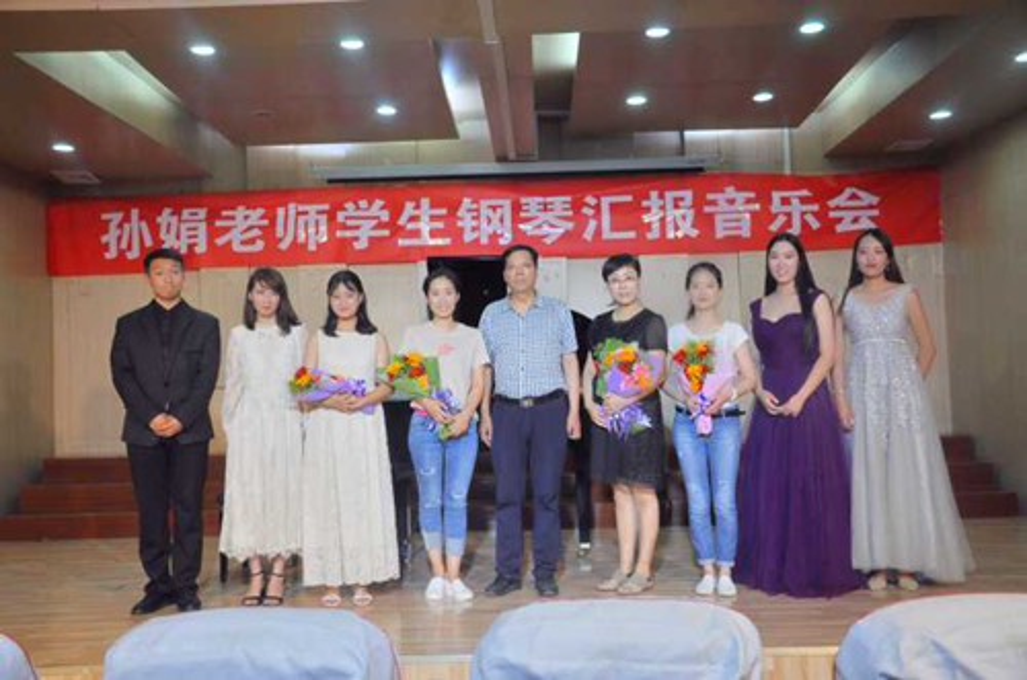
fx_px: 1067
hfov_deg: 51.4
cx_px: 514
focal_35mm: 38
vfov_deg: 35.3
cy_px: 340
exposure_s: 1/80
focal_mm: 25
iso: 500
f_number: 4.5
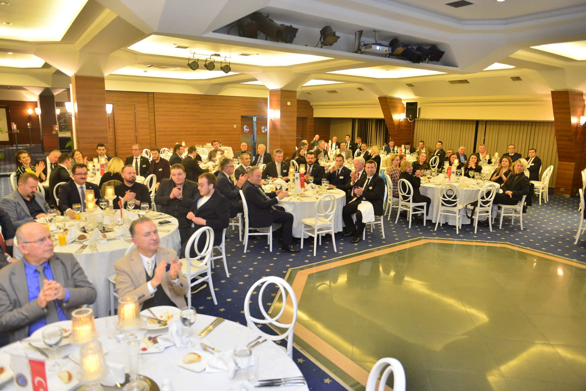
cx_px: 293
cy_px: 196
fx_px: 391
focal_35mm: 24
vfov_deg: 53.2
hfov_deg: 73.7
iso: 1600
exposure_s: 1/80
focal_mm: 24
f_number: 2.8
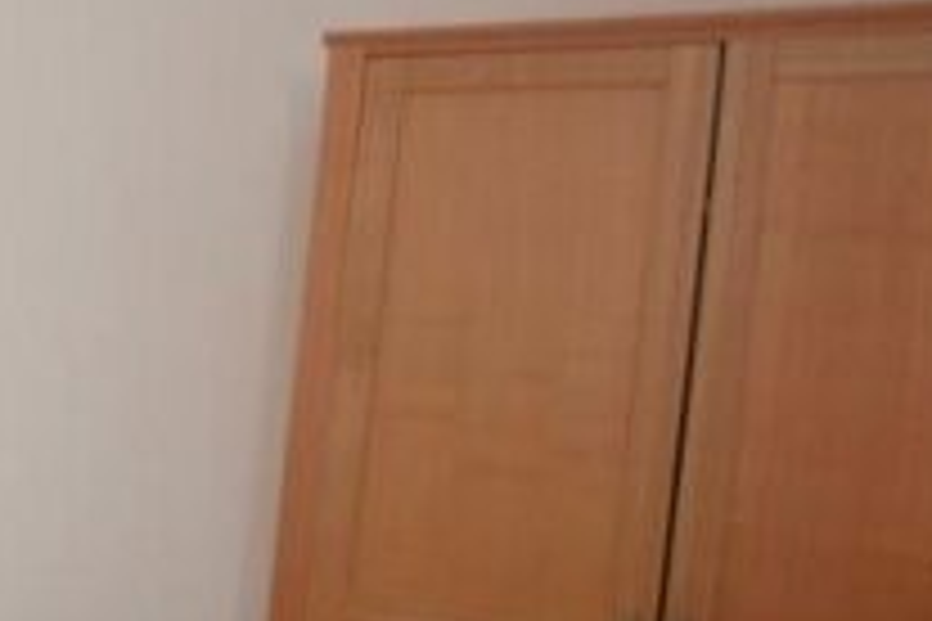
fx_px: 1442
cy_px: 349
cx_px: -527
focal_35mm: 56
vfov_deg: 24.3
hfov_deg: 25.3
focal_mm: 11
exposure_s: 1/60
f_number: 3.5
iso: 500
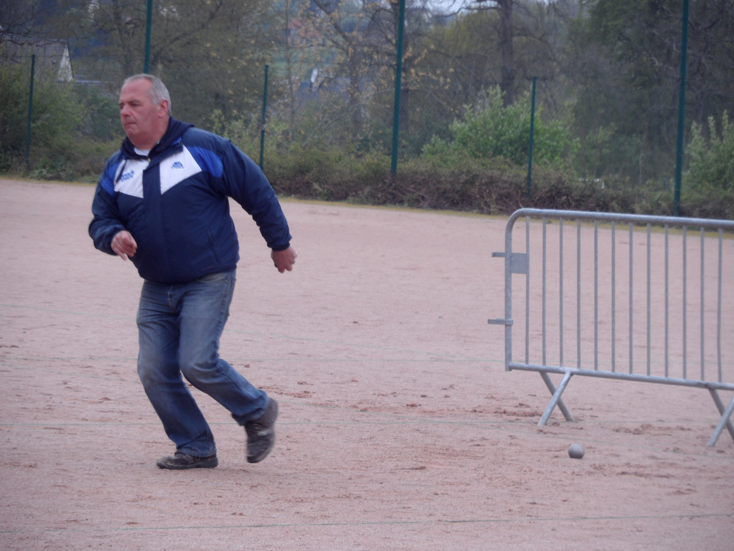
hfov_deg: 9.4
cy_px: 276
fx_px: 4453
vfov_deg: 7.1
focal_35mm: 210
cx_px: 367
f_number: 4.6
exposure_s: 1/250
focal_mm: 34.8
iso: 80
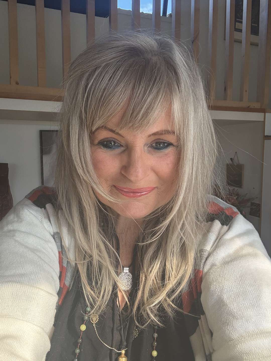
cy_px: 180
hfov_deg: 46.8
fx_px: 313
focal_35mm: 30
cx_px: 136
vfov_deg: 60.0
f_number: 1.9
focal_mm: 2.69
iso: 64
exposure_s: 1/203
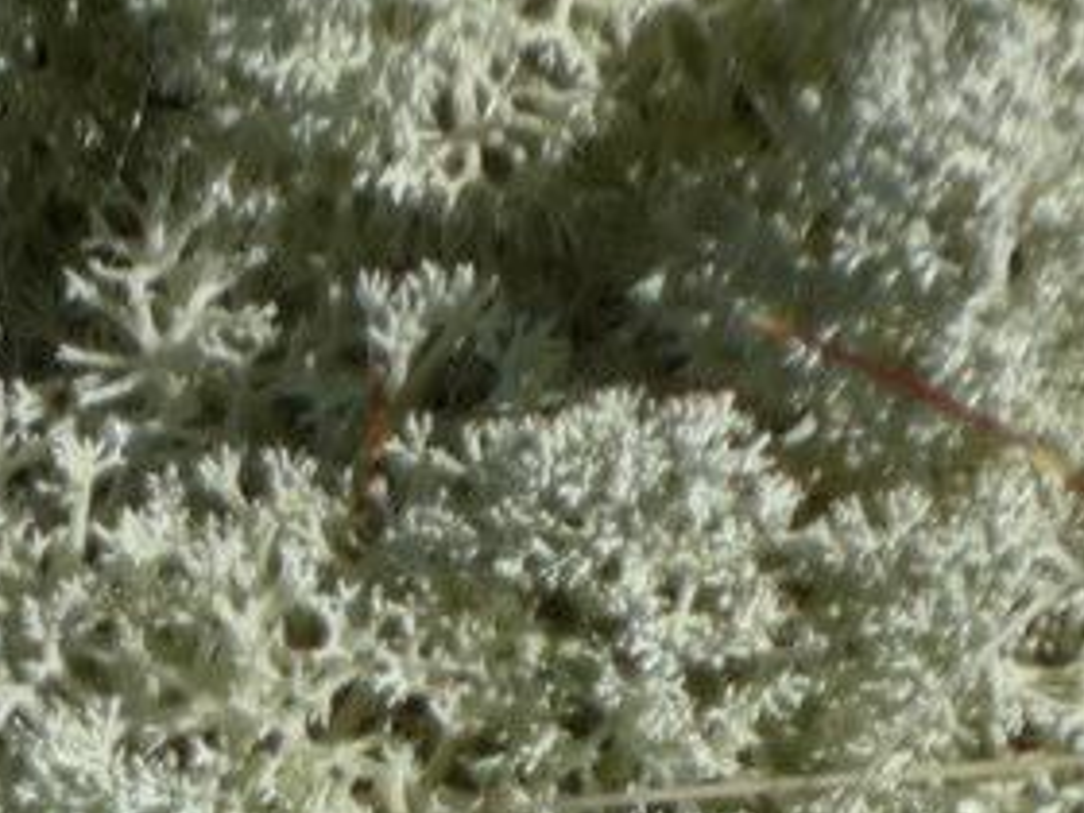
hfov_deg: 3.9
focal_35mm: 509
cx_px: -43
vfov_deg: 2.9
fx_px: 15939
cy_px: 1465
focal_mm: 22
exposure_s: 1/500
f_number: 7.1
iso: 125
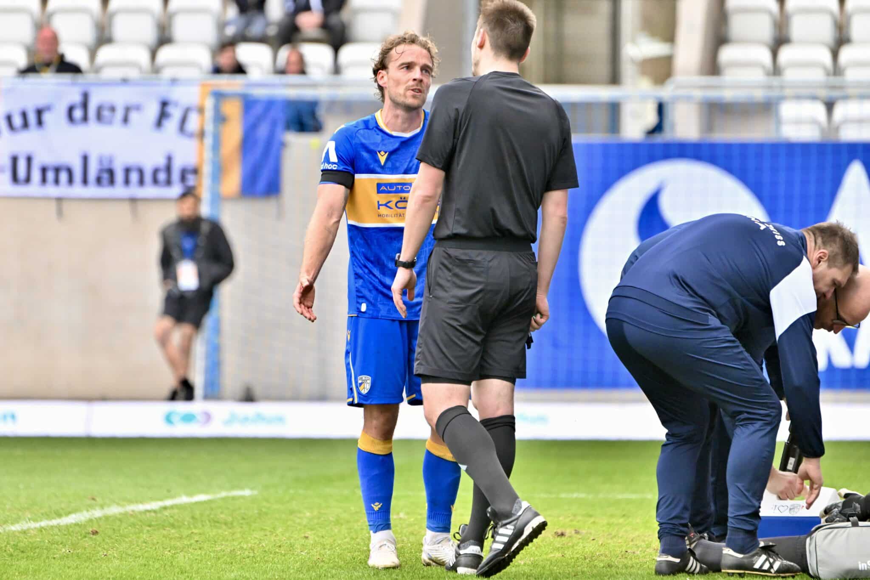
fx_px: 9665
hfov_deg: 5.2
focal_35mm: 400
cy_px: 290
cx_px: 435
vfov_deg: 3.4
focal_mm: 400
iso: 3200
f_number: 5.6
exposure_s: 1/1600
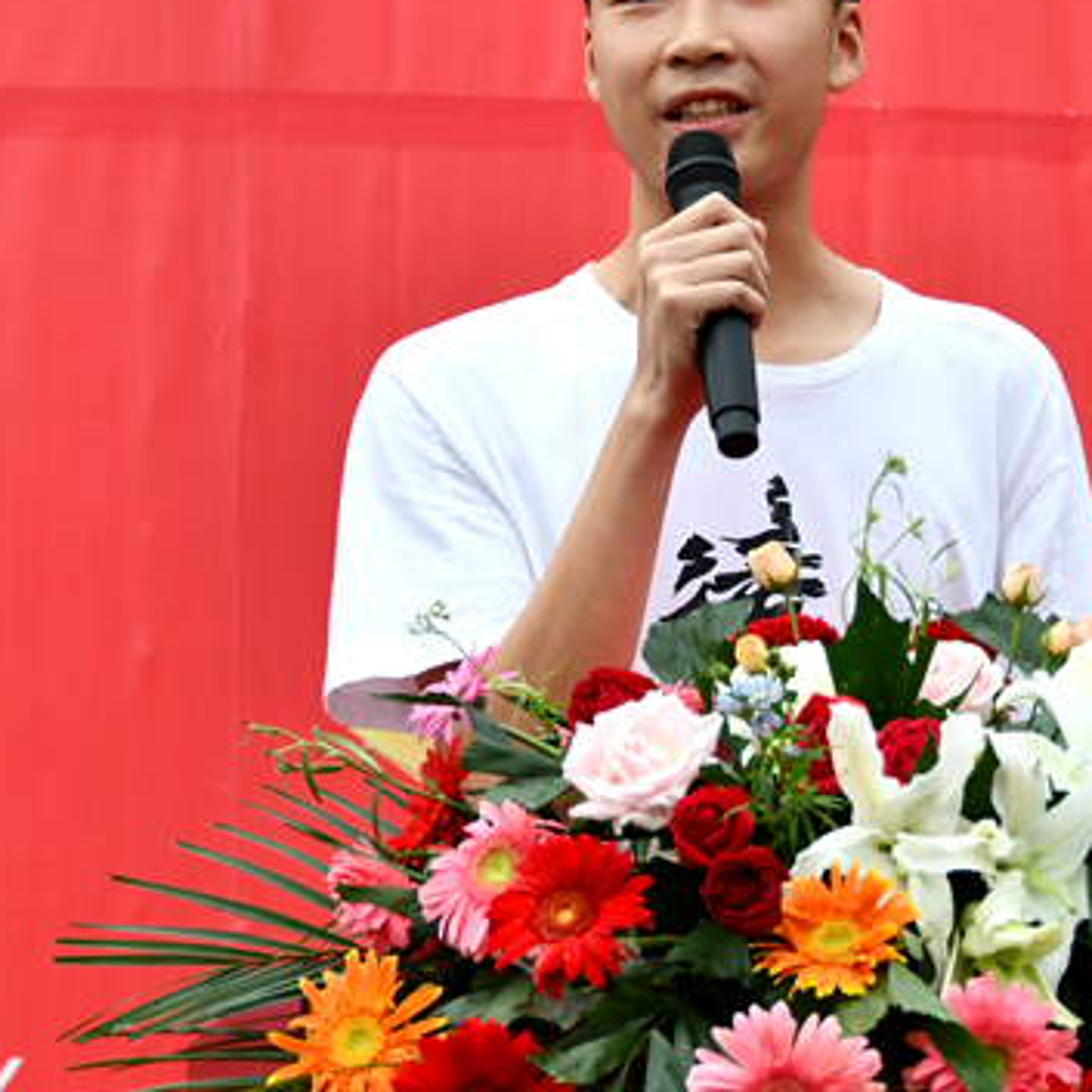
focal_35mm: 231
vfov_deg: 7.6
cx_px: 724
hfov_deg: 7.6
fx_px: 8244
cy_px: 382
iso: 560
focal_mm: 80
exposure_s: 1/500
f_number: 5
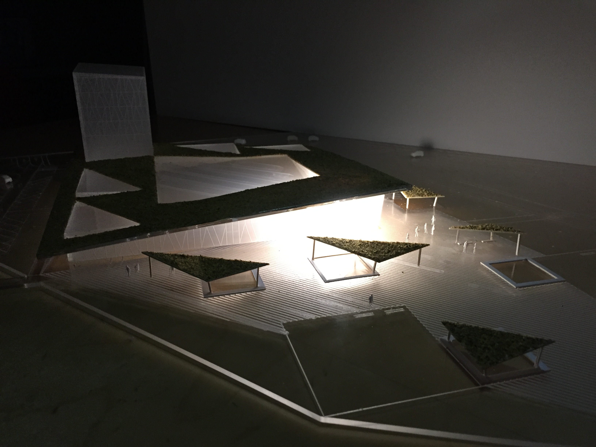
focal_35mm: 29
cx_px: 298
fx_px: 499
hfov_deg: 61.7
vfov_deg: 48.2
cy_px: 224
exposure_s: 1/20
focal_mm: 4.15
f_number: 2.2
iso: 250
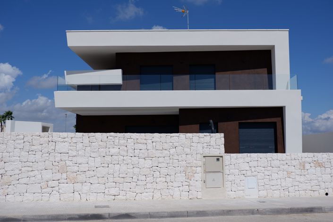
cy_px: 111
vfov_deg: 36.9
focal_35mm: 36
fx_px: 333
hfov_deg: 53.1
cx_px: 166
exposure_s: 1/5400
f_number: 4.4
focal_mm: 24.2
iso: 250
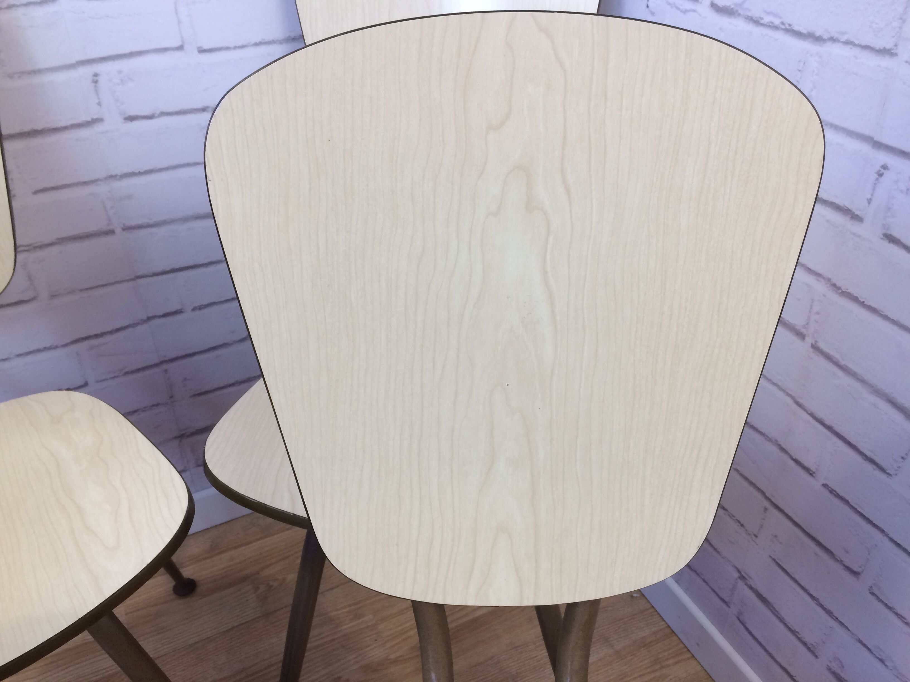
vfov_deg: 48.2
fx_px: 762
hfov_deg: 61.7
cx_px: 455
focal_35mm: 29
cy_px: 341
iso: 32
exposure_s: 1/33
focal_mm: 4.15
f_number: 2.2
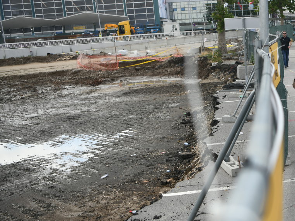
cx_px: 301
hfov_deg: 35.0
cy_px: 112
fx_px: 418
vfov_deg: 29.7
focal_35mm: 49
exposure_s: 1/2000
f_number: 3.2
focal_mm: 24
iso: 250
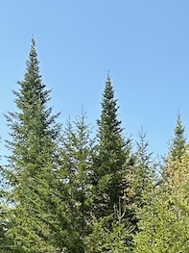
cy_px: 346
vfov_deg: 15.8
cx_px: 77
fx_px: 852
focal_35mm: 117
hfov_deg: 12.6
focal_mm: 6.86
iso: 80
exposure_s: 1/1453
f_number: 1.78
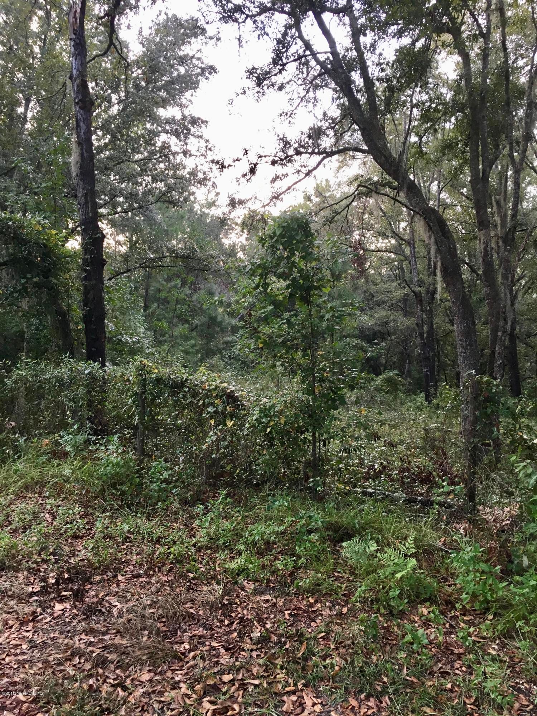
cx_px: 268
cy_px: 358
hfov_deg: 48.2
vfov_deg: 61.7
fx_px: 600
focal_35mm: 29
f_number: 2.2
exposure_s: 1/30
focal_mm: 4.15
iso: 64
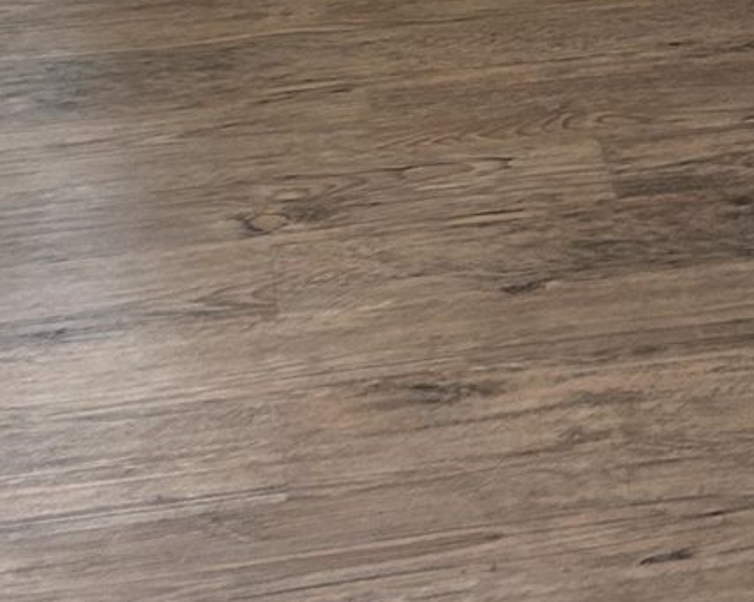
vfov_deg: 10.6
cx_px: 961
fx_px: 3055
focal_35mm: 137
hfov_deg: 13.6
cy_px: -475
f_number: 1.5
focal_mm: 5.7
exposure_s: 1/60
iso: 80
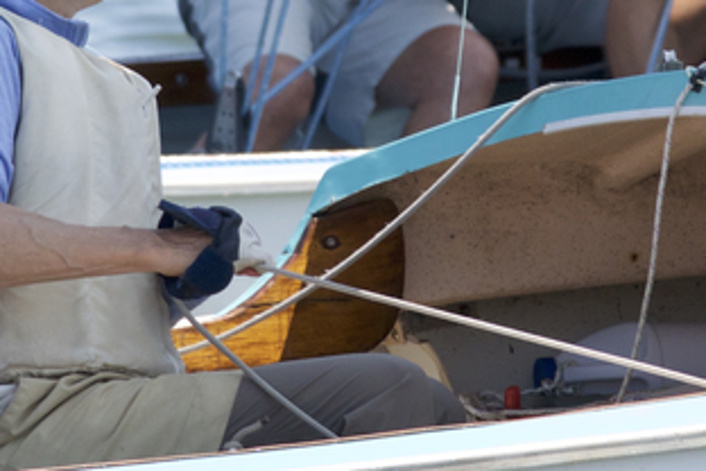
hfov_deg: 1.7
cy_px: -53
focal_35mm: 1249
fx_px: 24492
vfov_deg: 1.1
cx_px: 416
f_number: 5.3
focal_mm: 141.3
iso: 160
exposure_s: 1/500
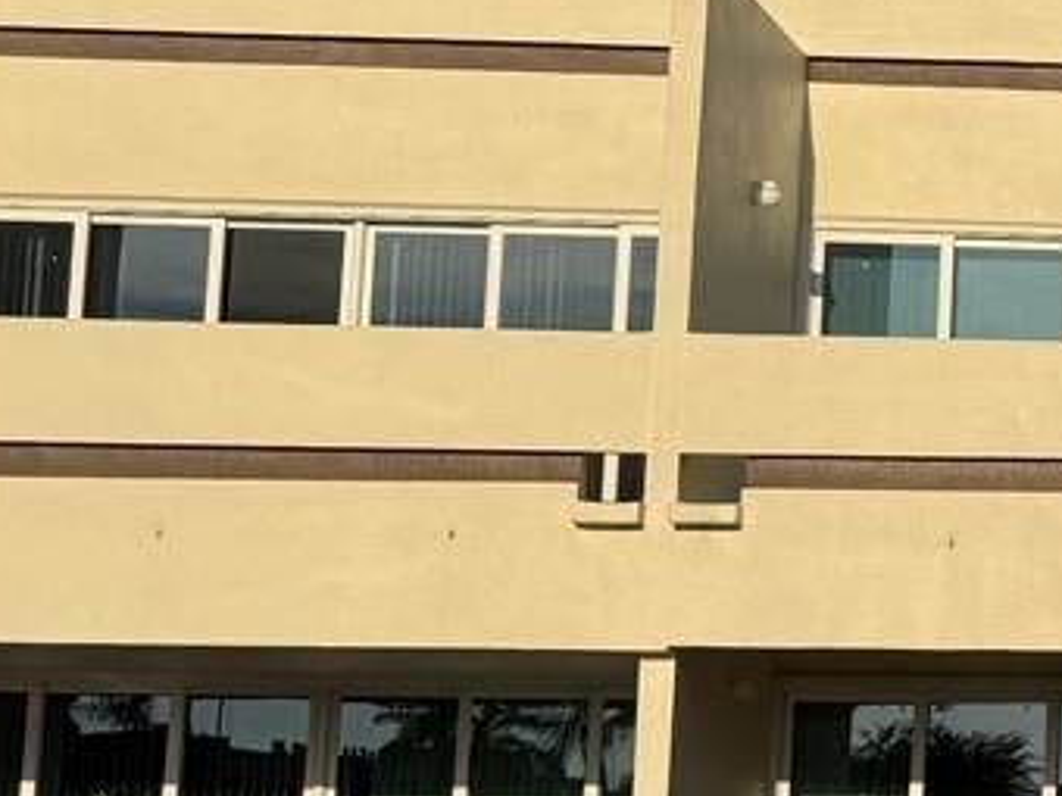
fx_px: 3467
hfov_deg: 14.7
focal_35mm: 113
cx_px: 2058
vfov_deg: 13.1
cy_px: 406
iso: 80
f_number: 1.78
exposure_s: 1/9009
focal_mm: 6.76
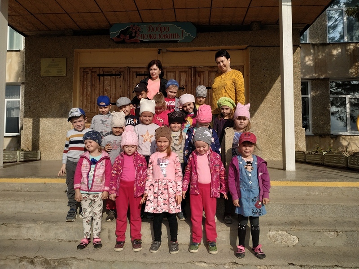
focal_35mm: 24
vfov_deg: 56.8
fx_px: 249
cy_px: 134
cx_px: 180
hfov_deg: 71.6
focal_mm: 3.94
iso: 100
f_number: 1.9
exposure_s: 1/3779
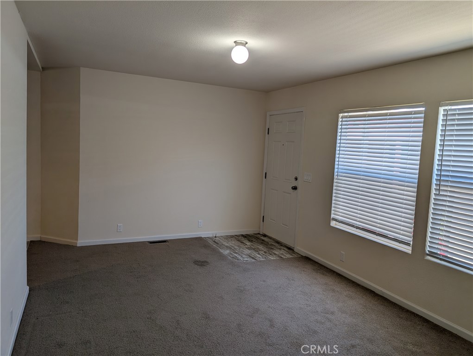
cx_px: 236
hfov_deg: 71.5
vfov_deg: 56.9
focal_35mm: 24
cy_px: 178
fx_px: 328
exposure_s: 1/60
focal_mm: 6.9
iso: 19
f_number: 1.68
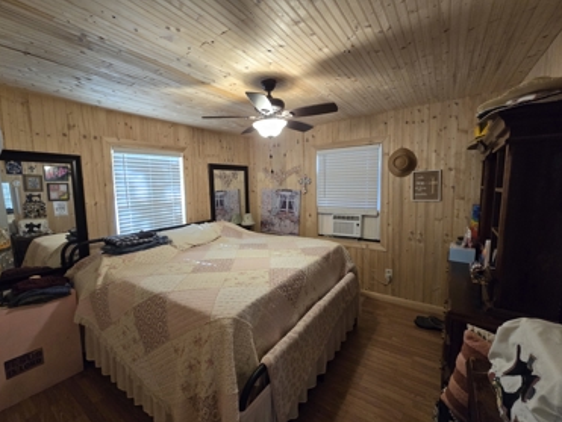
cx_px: 262
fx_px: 228
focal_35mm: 14
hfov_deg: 101.9
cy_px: 215
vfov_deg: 85.8
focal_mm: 2.2
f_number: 2.2
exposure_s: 1/60
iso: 320
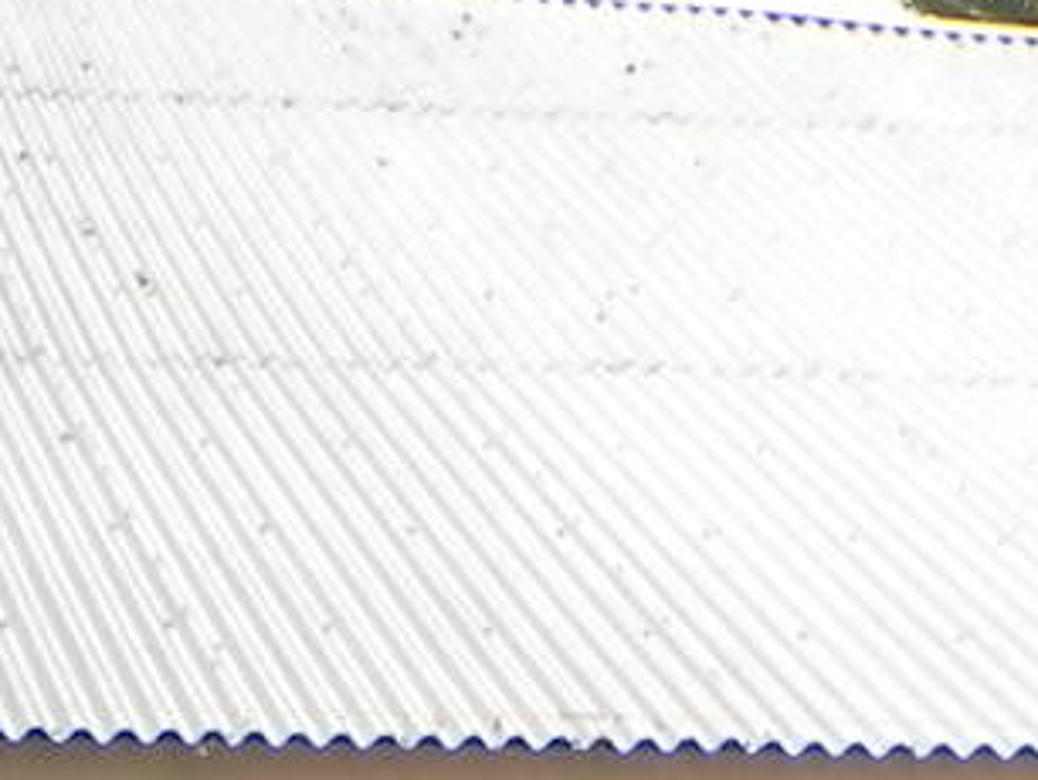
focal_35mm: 303
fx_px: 9093
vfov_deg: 4.8
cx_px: 1540
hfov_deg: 6.5
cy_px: 1875
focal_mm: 10.3
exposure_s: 1/235
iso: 160
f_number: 5.6
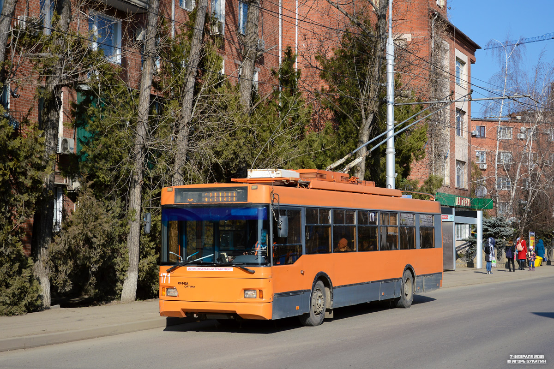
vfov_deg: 22.6
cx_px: 277
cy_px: 184
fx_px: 923
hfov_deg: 33.4
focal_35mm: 60
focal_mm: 40
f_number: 5.6
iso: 100
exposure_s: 1/640
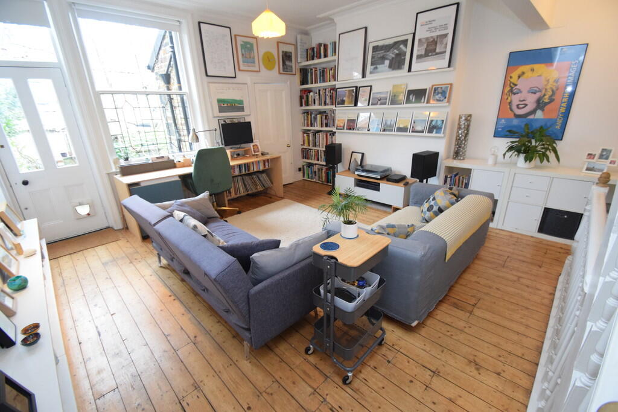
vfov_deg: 77.3
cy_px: 206
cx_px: 309
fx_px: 258
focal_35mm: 15
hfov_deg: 100.4
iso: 2200
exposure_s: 1/60
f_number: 3.5
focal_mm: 10
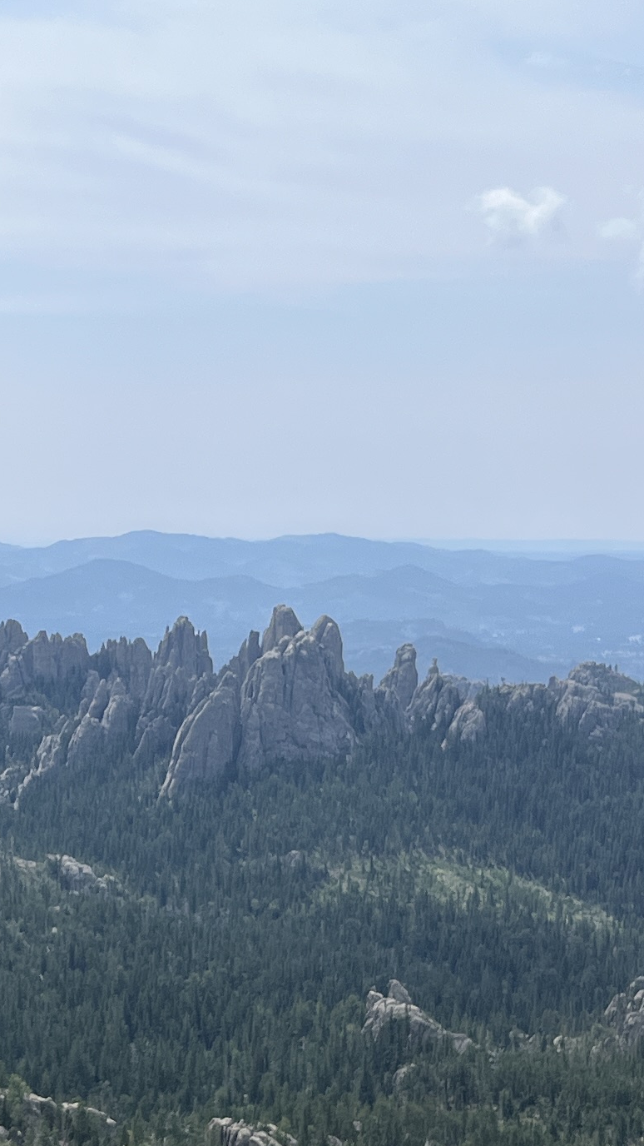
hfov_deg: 14.0
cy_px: 724
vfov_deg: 25.5
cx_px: -176
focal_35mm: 83
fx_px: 2520
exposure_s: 1/6494
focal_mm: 5.1
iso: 50
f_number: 1.6
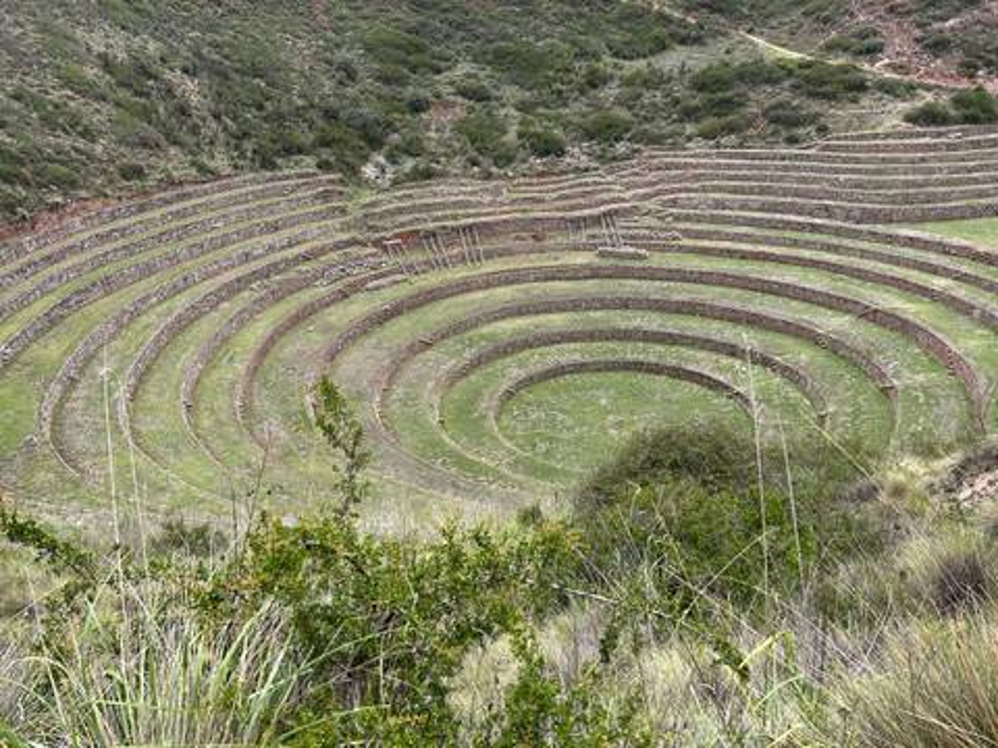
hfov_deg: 67.3
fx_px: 750
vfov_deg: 53.1
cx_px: 499
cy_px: 374
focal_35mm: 26
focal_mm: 5.7
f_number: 1.5
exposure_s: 1/2045
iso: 50
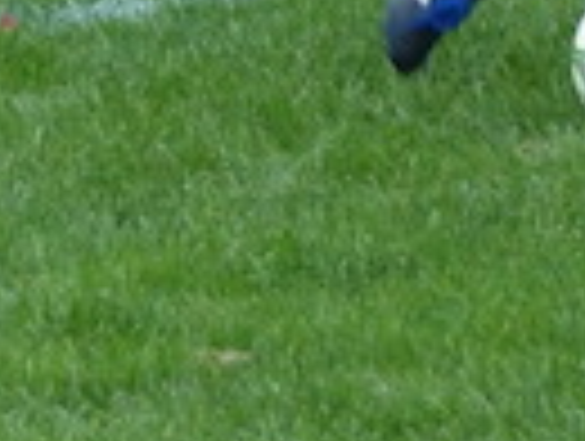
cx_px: 929
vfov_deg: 2.6
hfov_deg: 3.4
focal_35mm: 572
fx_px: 9685
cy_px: -324
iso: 400
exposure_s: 1/500
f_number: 2.8
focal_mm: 25.2
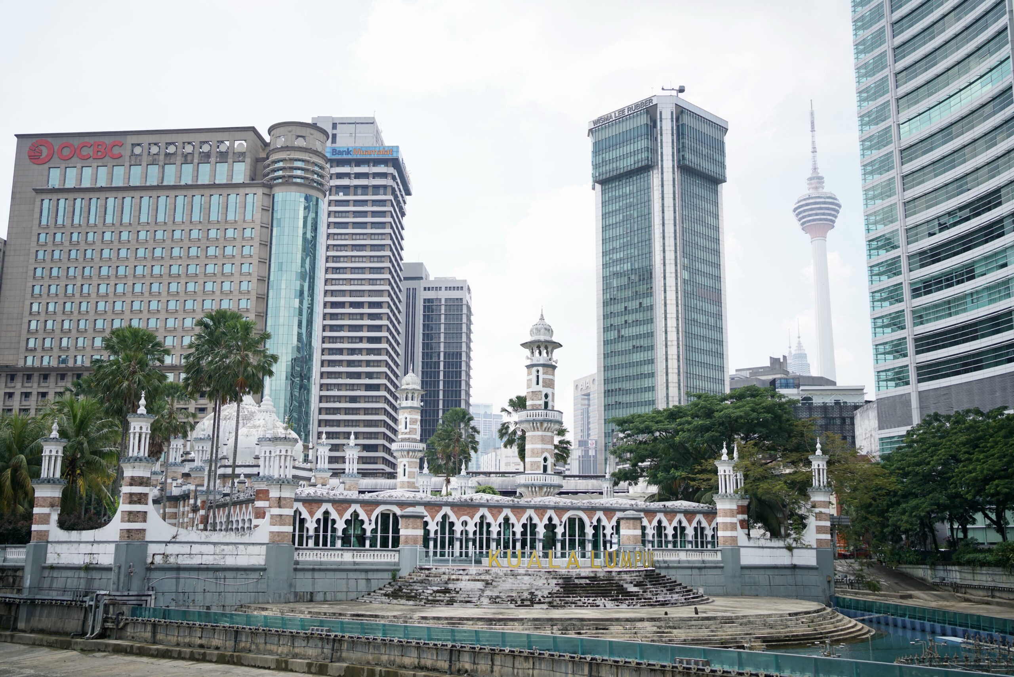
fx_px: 986
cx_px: 507
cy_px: 338
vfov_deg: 37.9
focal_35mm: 35
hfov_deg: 54.4
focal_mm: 35
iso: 400
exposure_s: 1/3200
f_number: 2.8
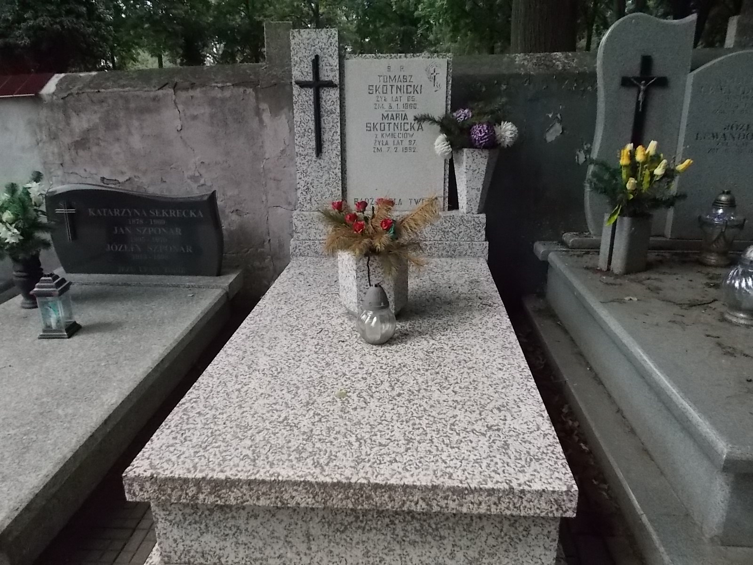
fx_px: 566
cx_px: 376
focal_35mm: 26
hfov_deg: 67.3
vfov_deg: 53.1
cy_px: 282
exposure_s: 1/200
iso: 400
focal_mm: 4.6
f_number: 8
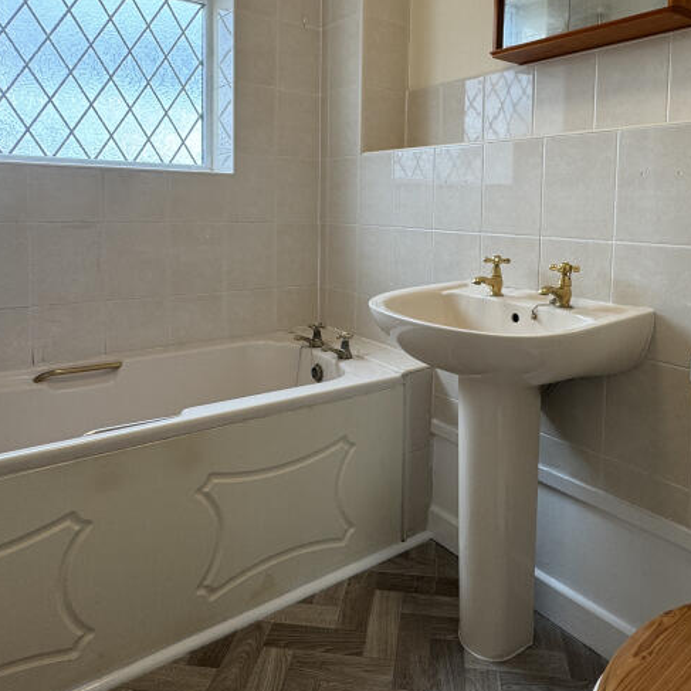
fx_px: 587
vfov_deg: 59.9
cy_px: 247
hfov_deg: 60.8
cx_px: 379
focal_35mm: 26
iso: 64
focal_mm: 2.22
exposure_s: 1/100
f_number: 2.2
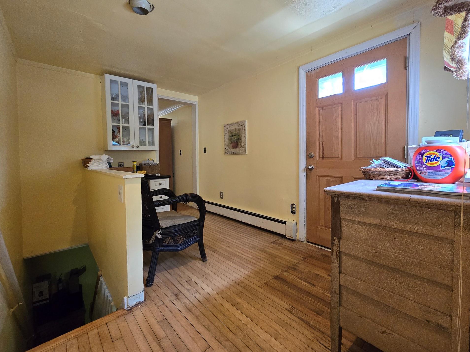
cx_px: 229
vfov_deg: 85.6
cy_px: 166
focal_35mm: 14
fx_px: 190
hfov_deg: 102.0
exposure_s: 1/60
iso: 500
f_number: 2.2
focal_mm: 2.2
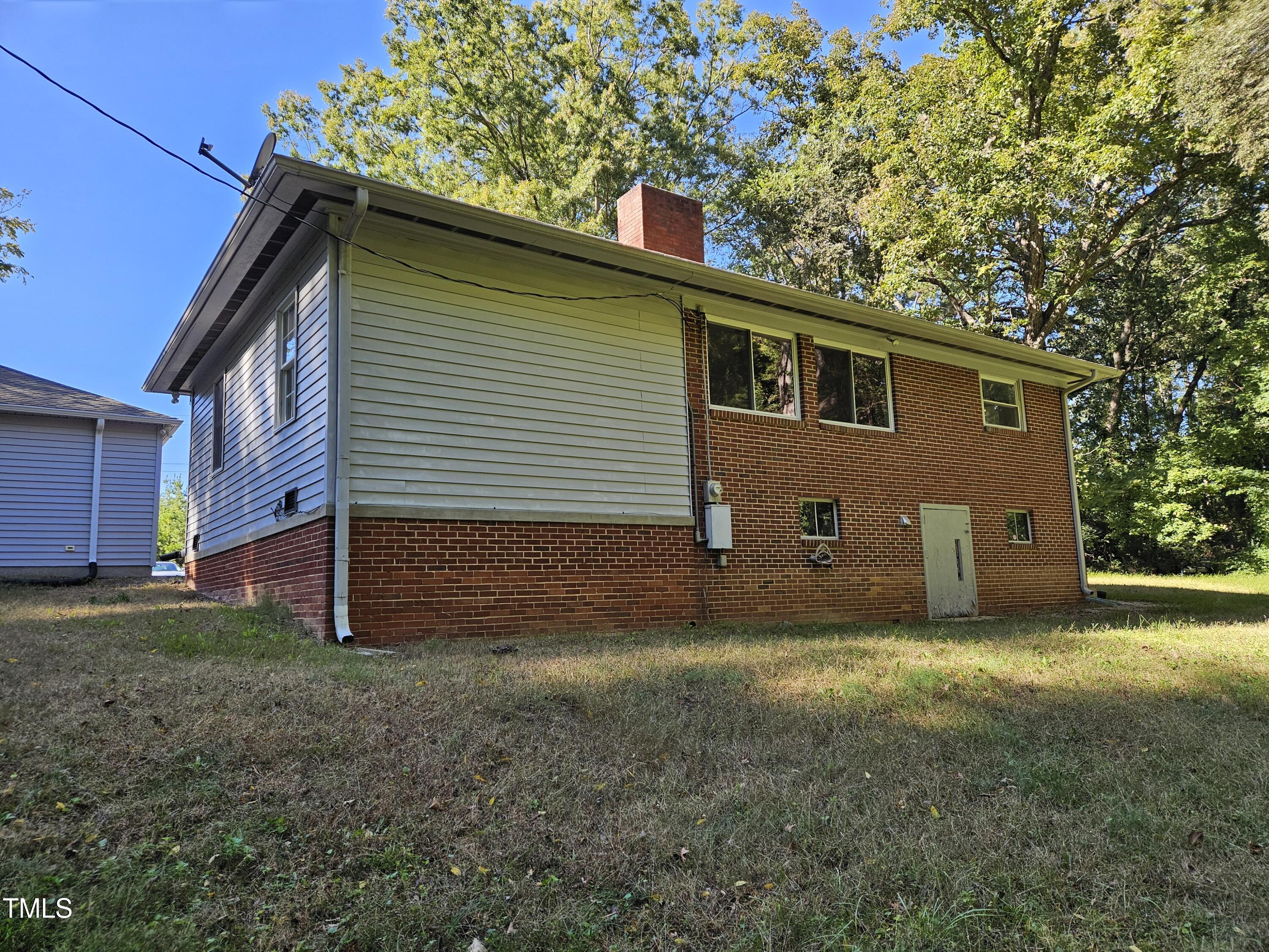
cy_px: 476
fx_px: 843
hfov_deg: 73.9
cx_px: 634
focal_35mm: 23
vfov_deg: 58.9
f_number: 1.8
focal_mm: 5.4
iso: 40
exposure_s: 1/431
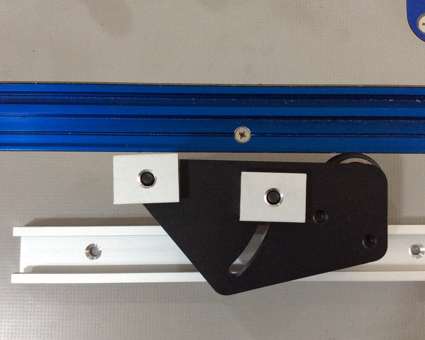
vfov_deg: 43.4
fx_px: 428
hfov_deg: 52.8
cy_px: 170
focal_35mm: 34
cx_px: 228
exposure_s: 1/24
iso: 160
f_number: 2.4
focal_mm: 3.3
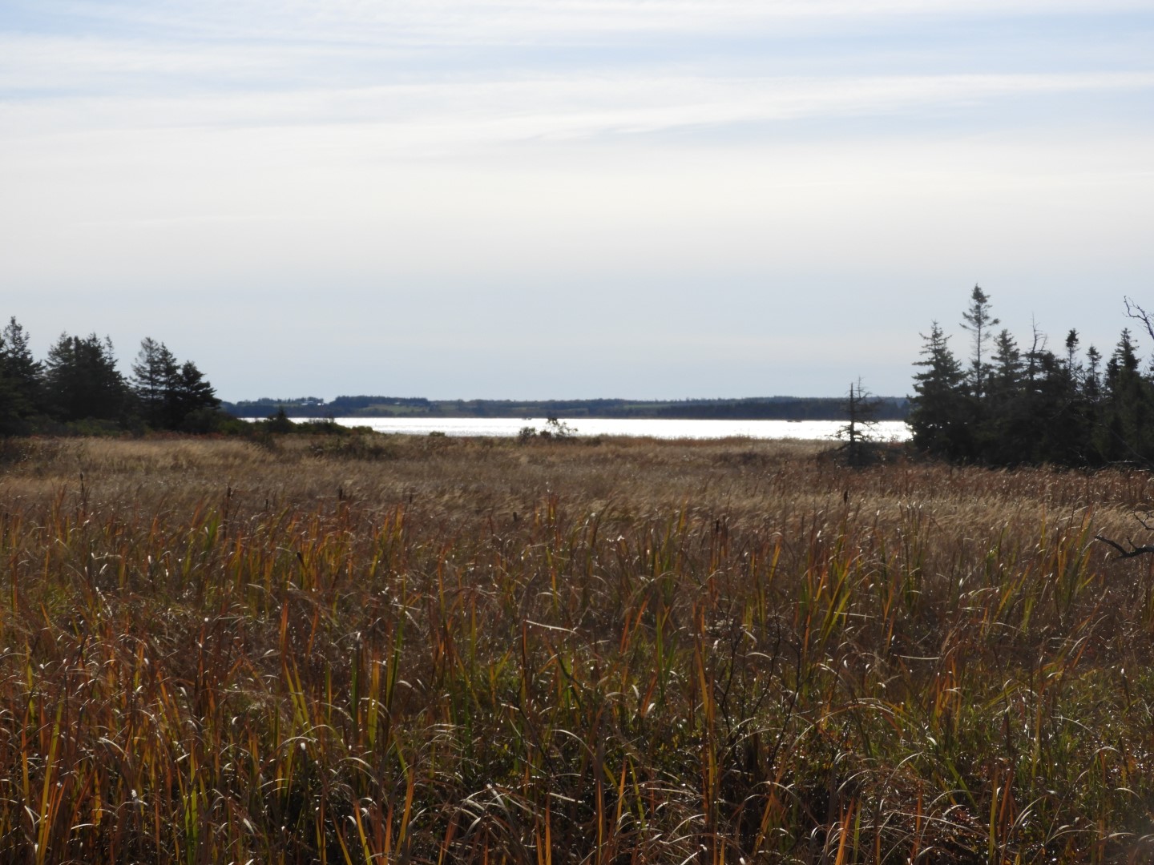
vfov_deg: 22.6
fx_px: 2167
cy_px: 432
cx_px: 577
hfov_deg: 29.8
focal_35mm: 65
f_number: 4.8
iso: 100
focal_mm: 11.6
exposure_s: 1/1600
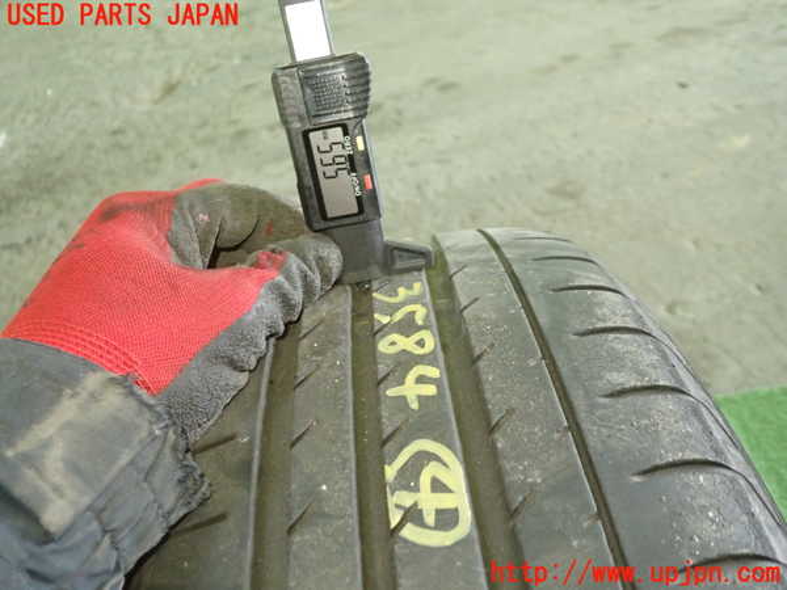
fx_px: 682
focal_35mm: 30
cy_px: 295
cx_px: 394
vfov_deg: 46.8
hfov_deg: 60.0
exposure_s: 1/30
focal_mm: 5.4
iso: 640
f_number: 2.3
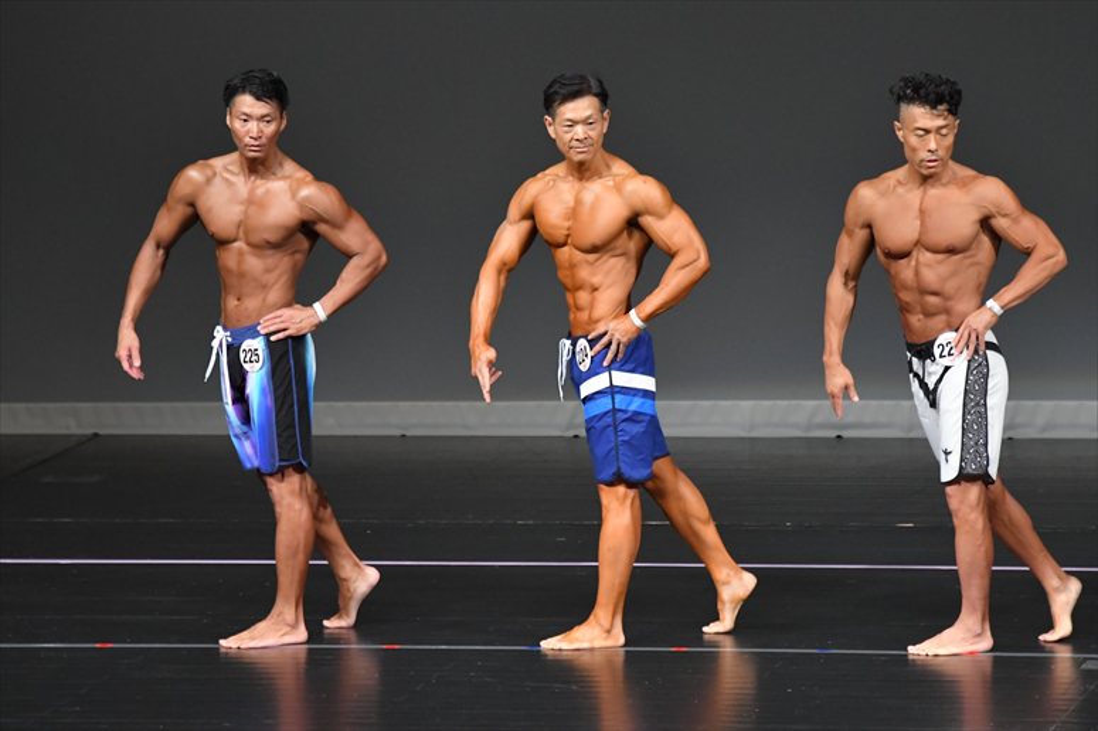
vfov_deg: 4.6
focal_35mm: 300
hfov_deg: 6.9
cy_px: 366
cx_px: 549
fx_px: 9146
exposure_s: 1/400
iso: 4000
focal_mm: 200
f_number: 5.6
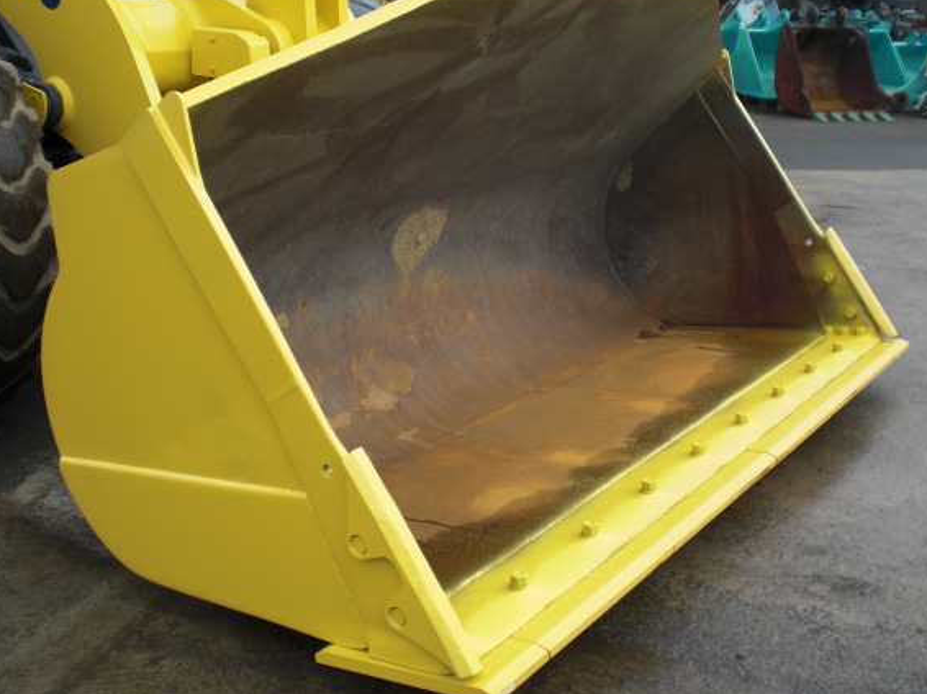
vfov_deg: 33.6
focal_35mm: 43
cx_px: 490
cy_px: 322
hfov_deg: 43.8
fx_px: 1151
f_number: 3.1
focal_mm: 6.3
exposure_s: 1/200
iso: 64
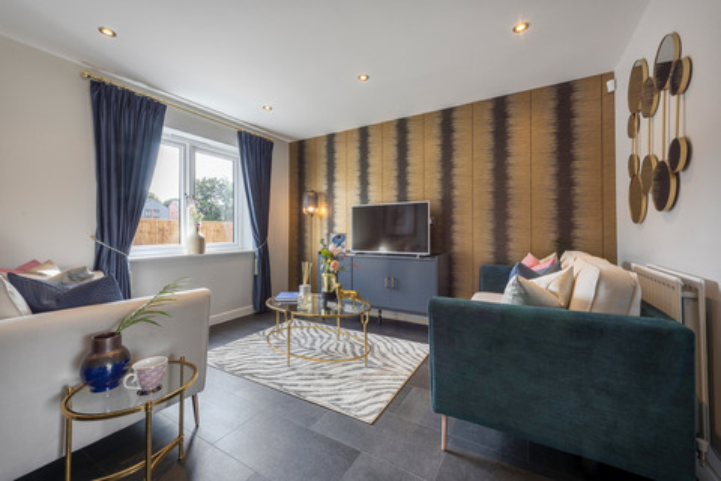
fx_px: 280
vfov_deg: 81.2
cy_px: 240
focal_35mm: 14
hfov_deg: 104.3
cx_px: 360
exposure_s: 1/6
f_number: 16
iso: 64
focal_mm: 14
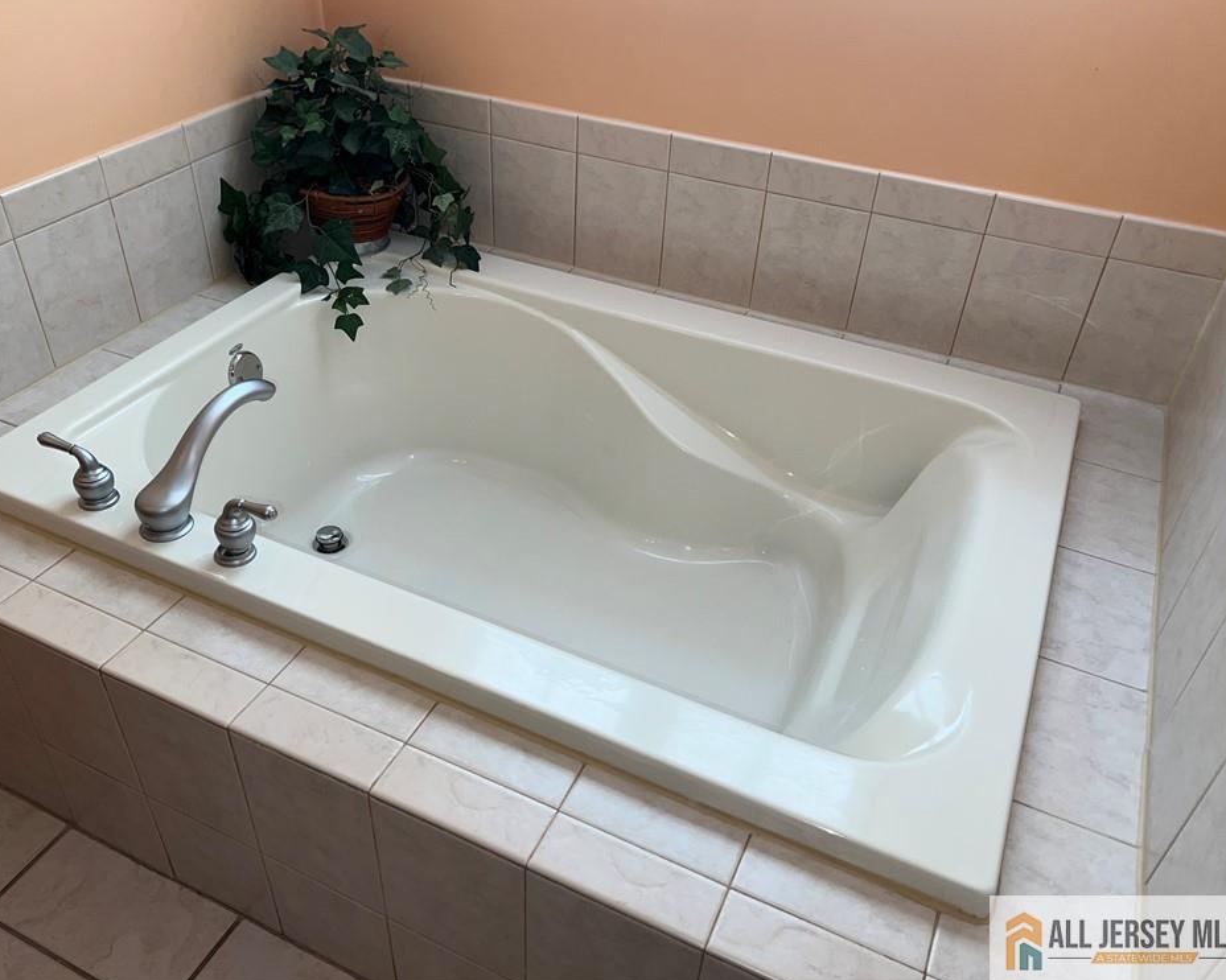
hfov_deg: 62.2
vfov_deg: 51.5
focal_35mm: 28
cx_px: 583
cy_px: 479
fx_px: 1016
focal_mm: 5.7
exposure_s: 1/120
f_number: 1.5
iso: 40
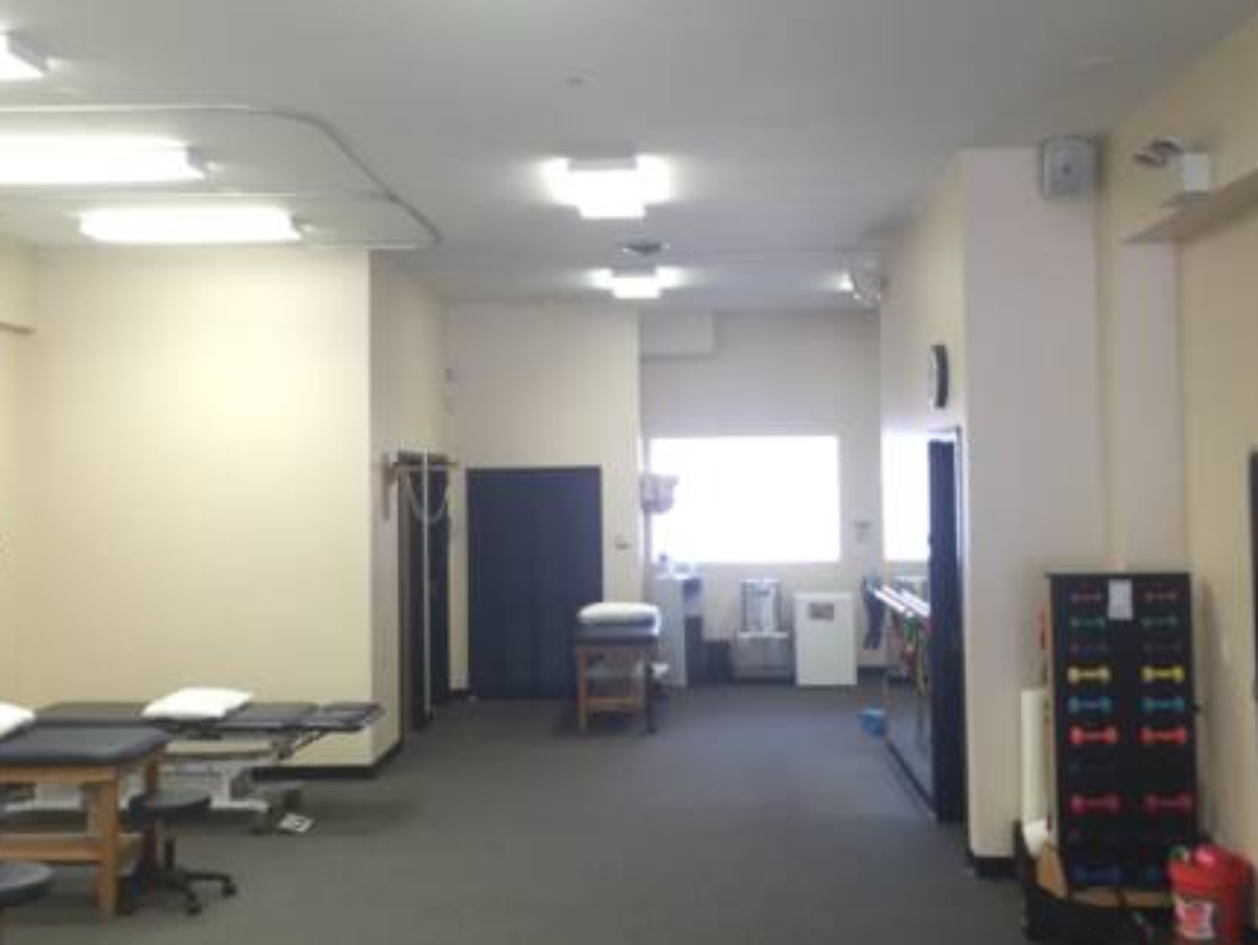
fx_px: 1491
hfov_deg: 45.8
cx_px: 623
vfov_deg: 35.1
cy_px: 427
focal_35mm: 41
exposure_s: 1/30
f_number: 2.2
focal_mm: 4.15
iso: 64
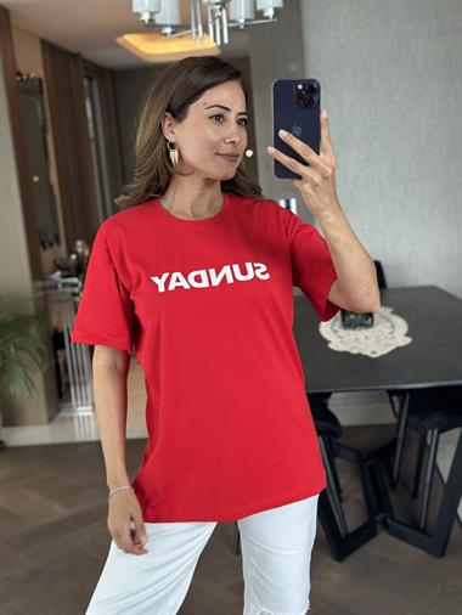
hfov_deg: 30.3
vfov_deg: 39.6
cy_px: 308
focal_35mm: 48
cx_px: 231
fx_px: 853
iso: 320
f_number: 1.78
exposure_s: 1/60
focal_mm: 6.86
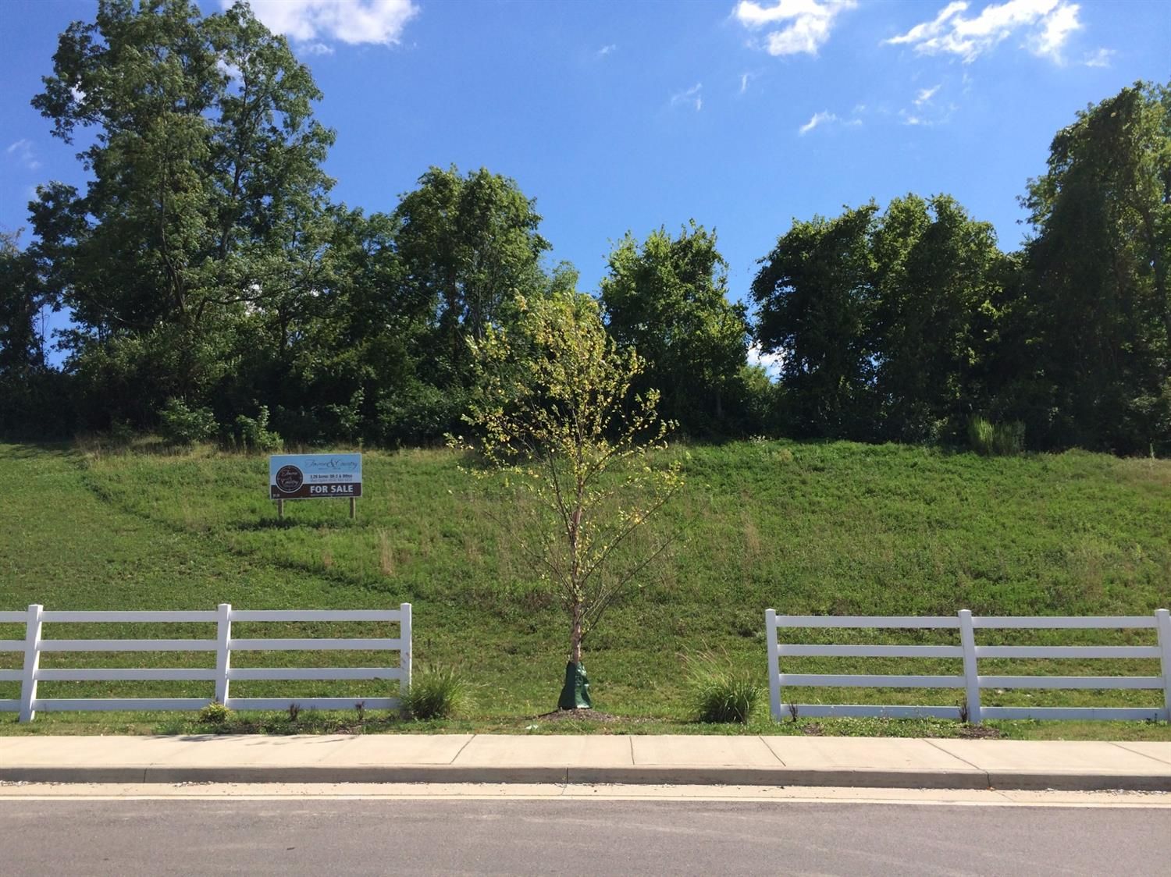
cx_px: 586
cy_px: 438
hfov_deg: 60.0
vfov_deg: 46.8
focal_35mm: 30
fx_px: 1015
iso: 40
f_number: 2.2
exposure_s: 1/1866
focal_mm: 4.12
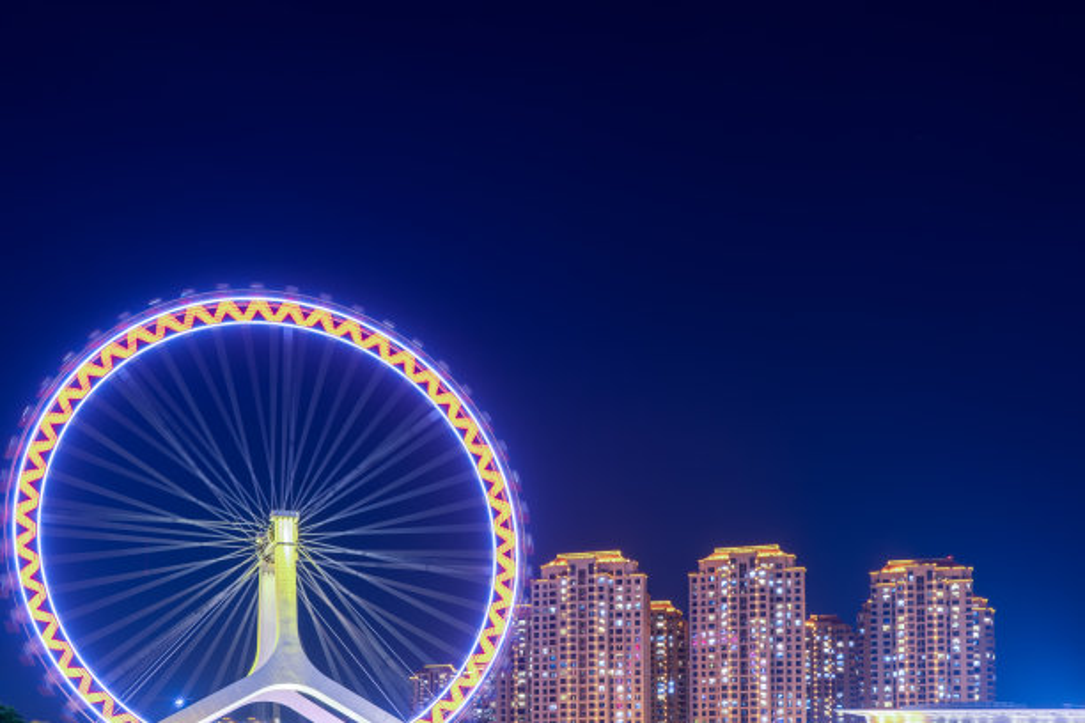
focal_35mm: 41
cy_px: 362
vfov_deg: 32.6
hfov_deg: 47.4
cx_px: 542
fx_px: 1236
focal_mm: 41
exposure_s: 13
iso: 100
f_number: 8
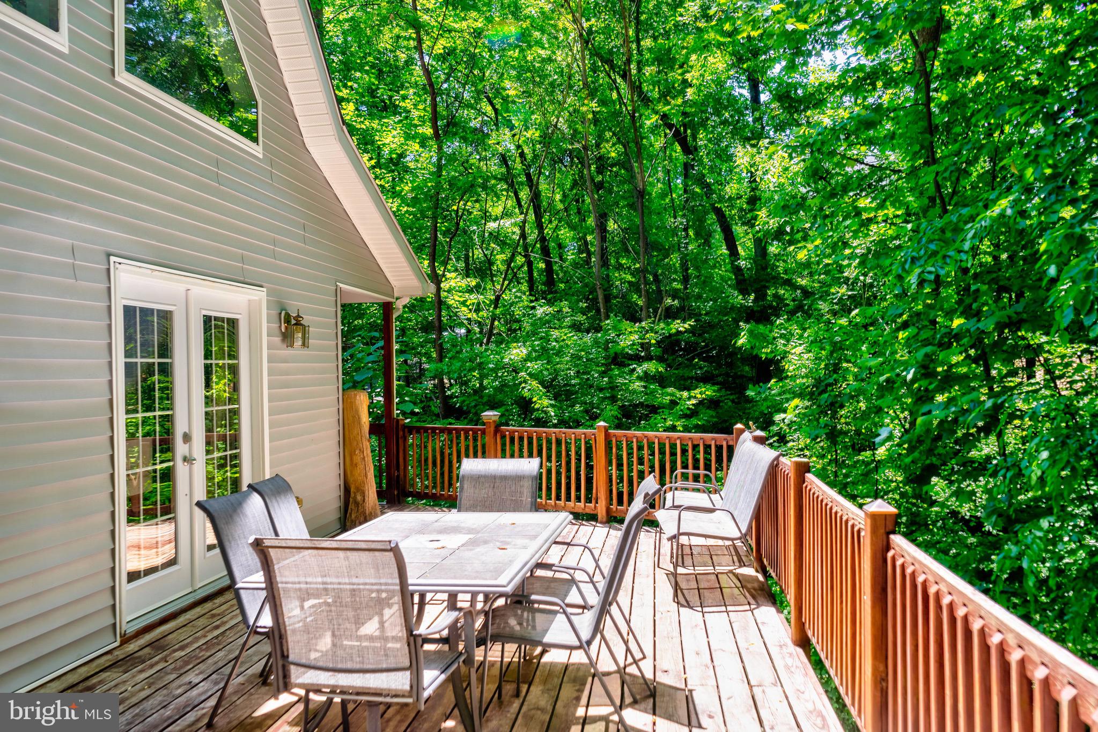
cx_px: 549
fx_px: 854
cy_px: 366
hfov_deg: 65.5
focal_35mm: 28
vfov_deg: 46.4
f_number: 6.3
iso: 100
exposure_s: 1/800
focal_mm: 28
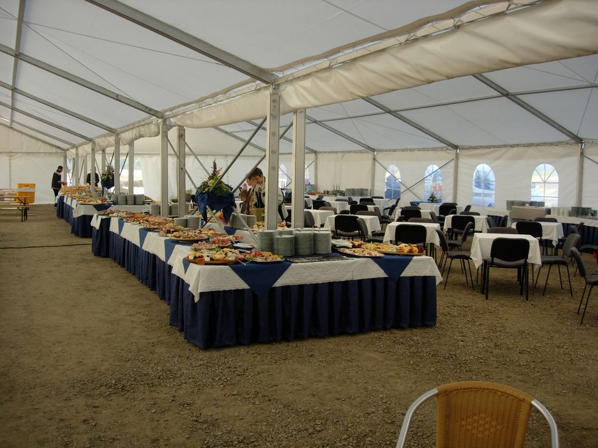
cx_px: 299
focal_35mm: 38
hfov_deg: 49.0
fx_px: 656
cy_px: 224
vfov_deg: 37.7
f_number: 2.8
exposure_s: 1/242
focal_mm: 7.8
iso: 64
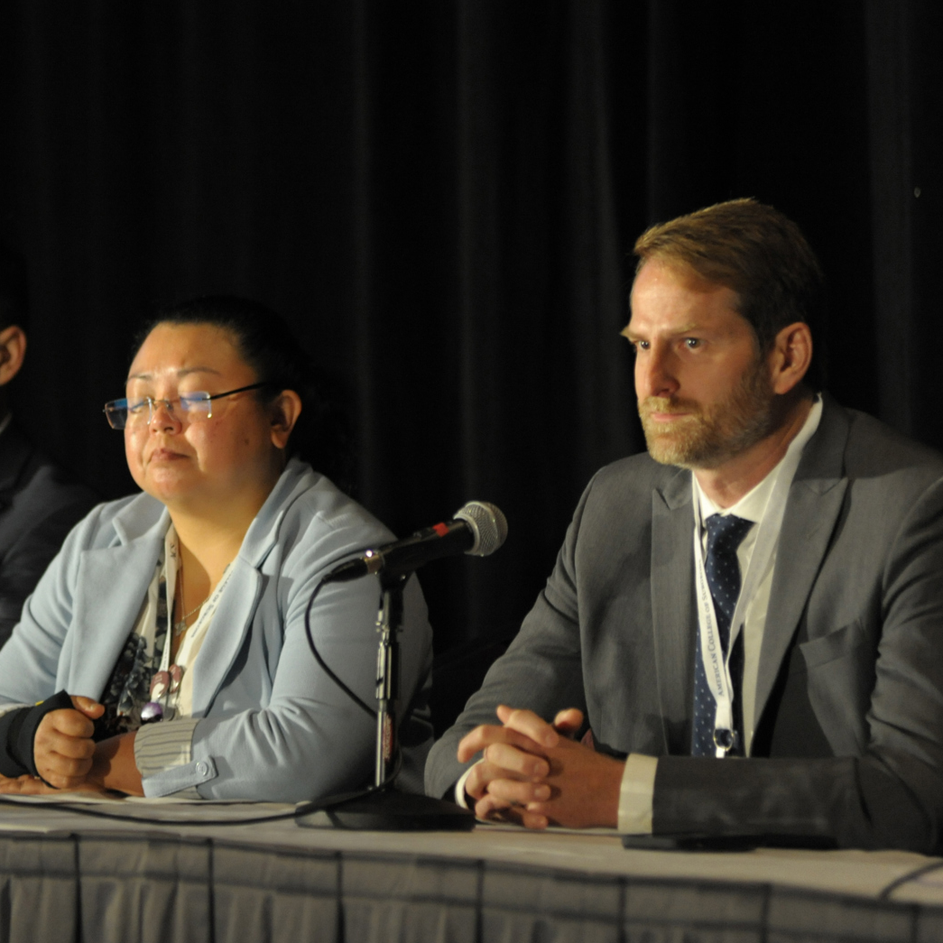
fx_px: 9616
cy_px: 402
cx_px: 234
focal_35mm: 312
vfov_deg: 5.6
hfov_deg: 5.6
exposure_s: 1/125
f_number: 2.8
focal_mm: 200
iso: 2000
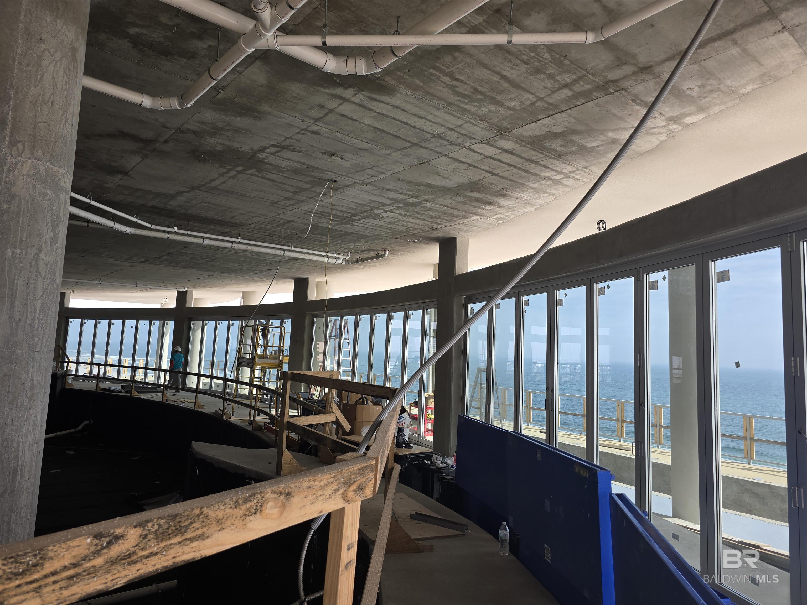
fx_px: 536
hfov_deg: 73.9
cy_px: 302
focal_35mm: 23
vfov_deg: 58.9
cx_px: 404
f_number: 1.7
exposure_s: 1/163
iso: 12
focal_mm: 6.3
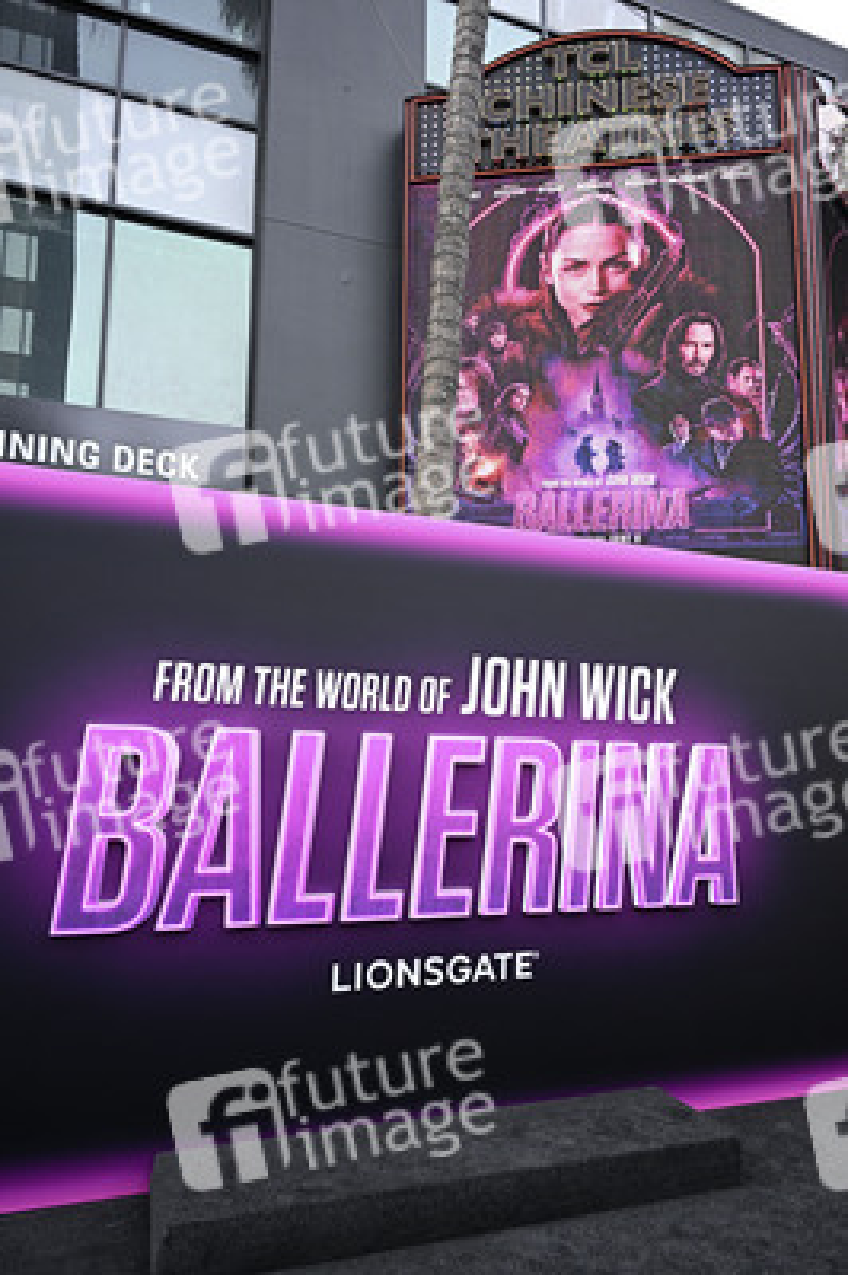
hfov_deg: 53.1
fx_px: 849
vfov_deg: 73.8
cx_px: 424
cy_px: 638
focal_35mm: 24
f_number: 7.1
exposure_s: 1/320
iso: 1000
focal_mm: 24
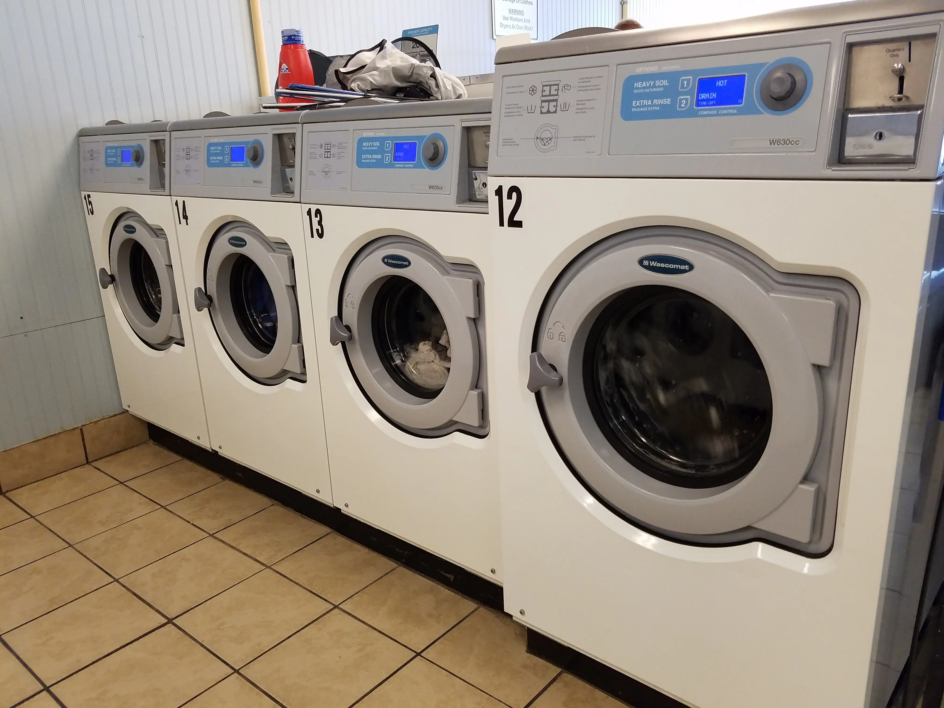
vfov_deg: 53.1
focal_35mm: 26
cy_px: 354
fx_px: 709
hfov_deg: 67.3
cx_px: 472
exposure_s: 1/60
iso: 160
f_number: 1.7
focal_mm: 4.2
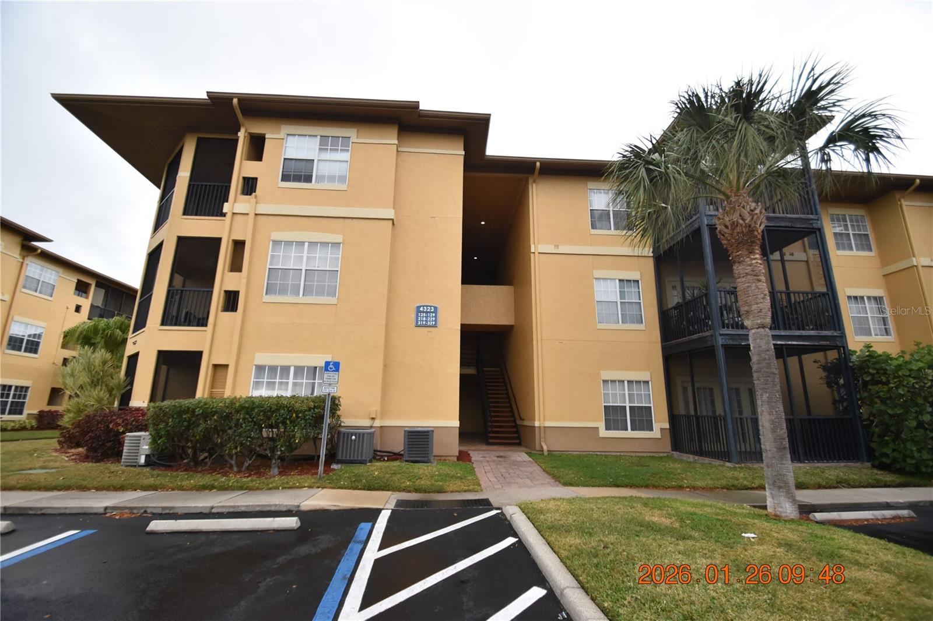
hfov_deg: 100.4
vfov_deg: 77.3
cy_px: 310
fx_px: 389
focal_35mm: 15
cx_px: 466
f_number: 3.5
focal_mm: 10
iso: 800
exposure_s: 1/1500
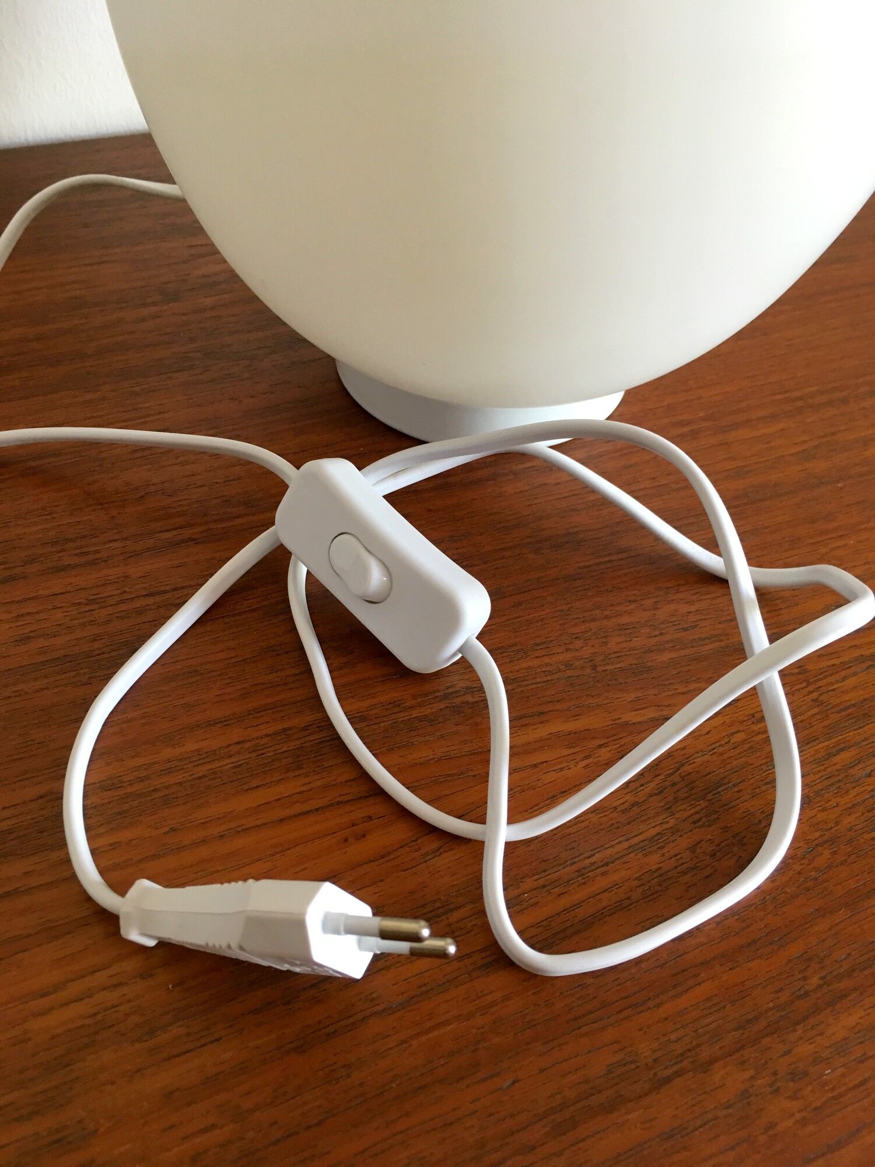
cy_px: 584
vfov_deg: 61.7
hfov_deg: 48.2
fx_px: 977
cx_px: 438
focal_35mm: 29
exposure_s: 1/33
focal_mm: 4.15
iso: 100
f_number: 2.2
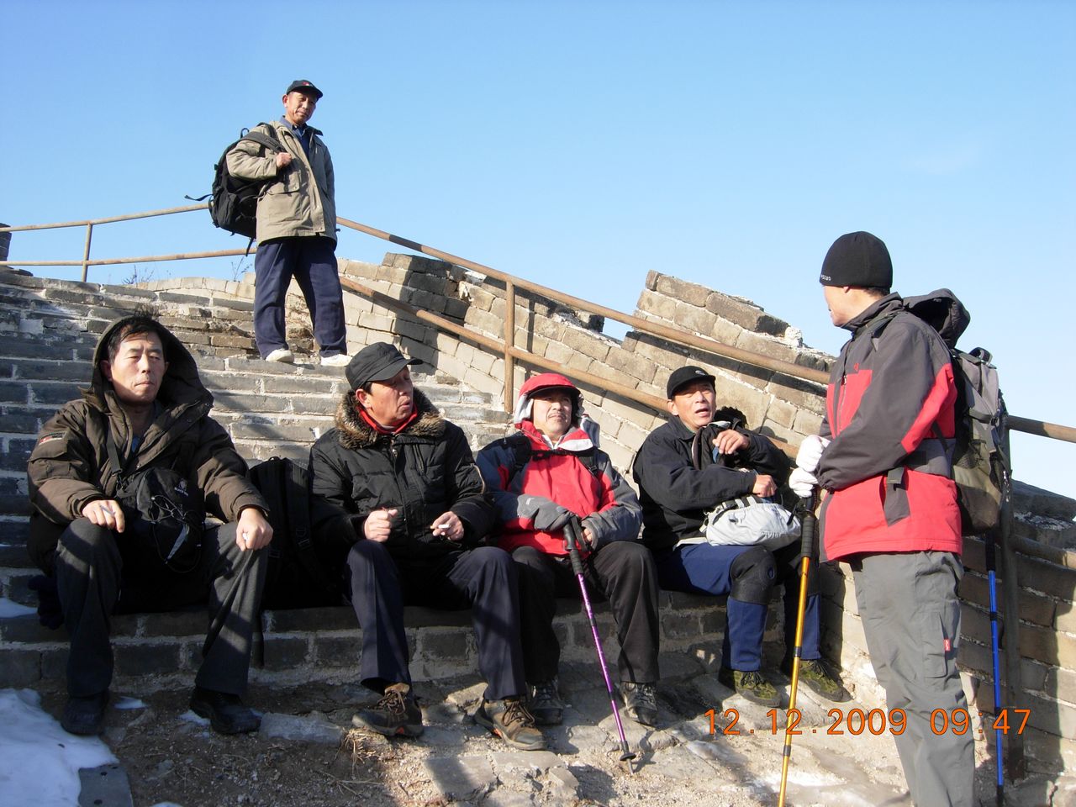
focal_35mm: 36
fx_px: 1119
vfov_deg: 39.7
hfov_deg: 51.4
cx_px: 538
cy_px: 404
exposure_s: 1/192
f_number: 4.8
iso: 50
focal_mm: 7.5
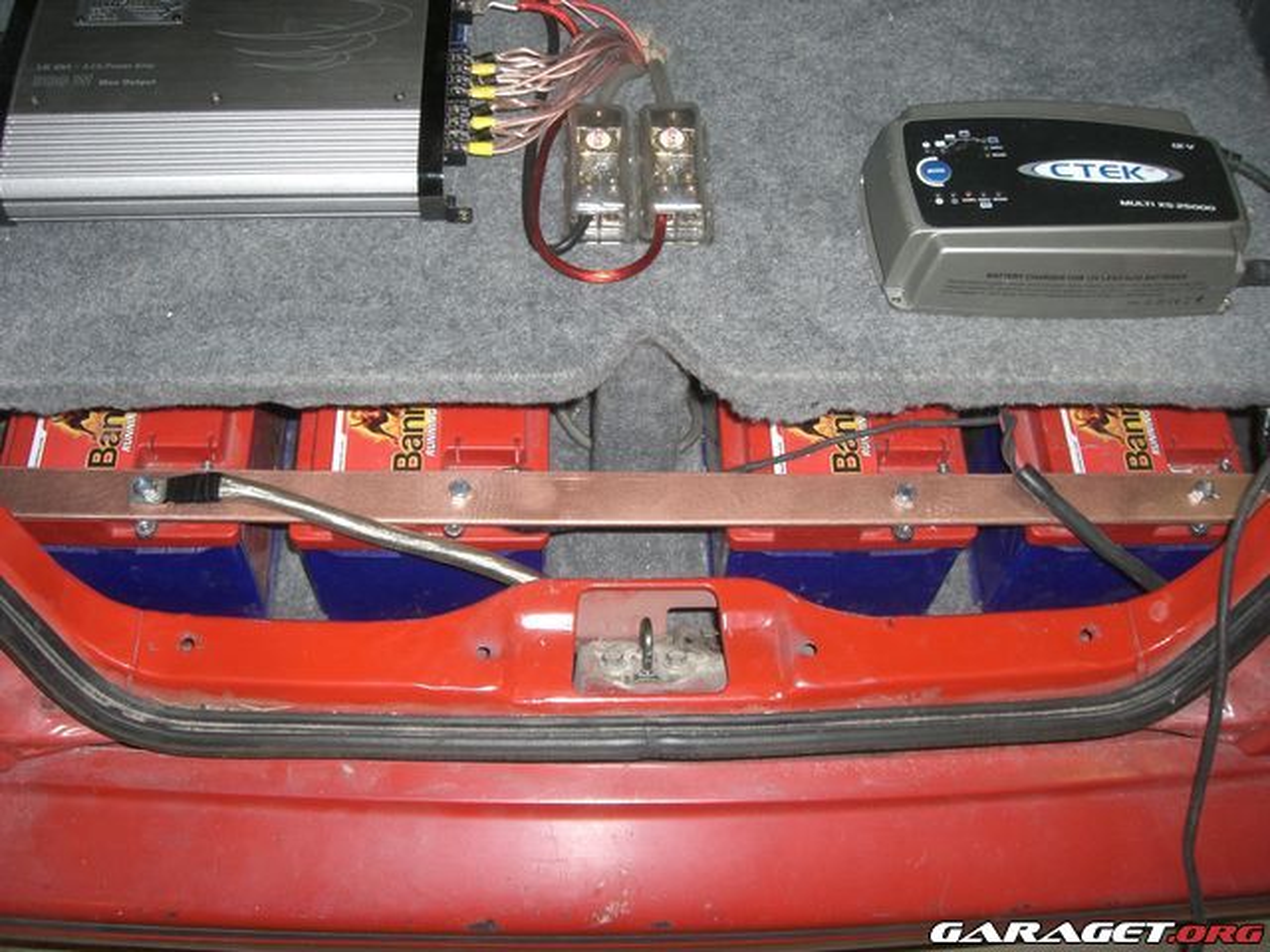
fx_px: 1394
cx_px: 635
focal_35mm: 38
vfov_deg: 37.7
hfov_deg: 49.0
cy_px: 476
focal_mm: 6.2
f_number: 2.7
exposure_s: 1/60
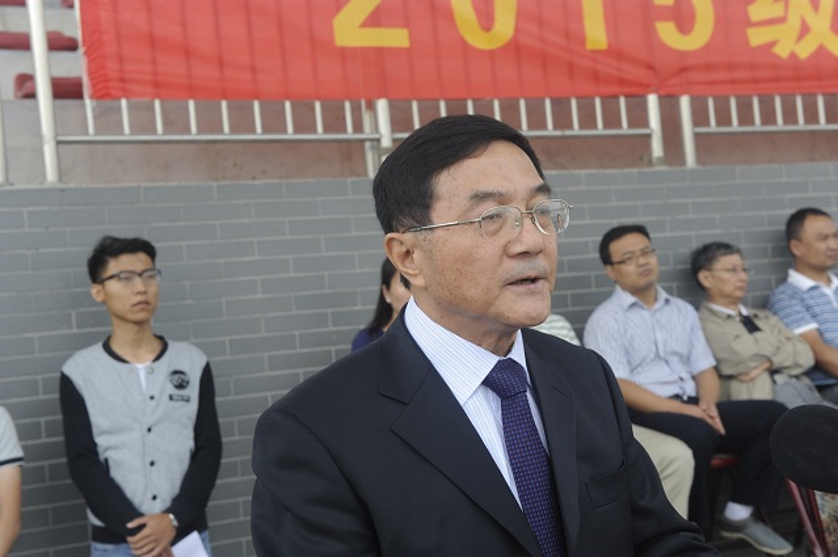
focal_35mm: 56
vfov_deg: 24.2
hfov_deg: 35.7
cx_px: 419
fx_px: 1303
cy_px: 278
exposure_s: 1/80
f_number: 8
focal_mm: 56
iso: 250
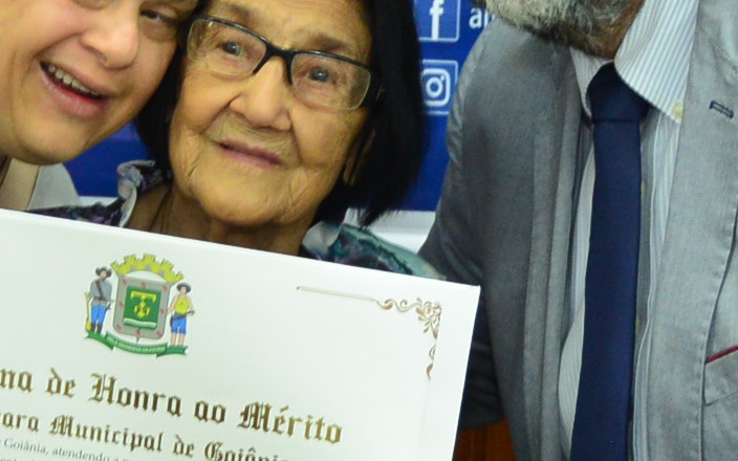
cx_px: 201
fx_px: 3681
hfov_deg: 11.4
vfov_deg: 7.2
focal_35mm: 183
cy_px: 286
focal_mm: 42
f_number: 5.6
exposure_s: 1/60
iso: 2000
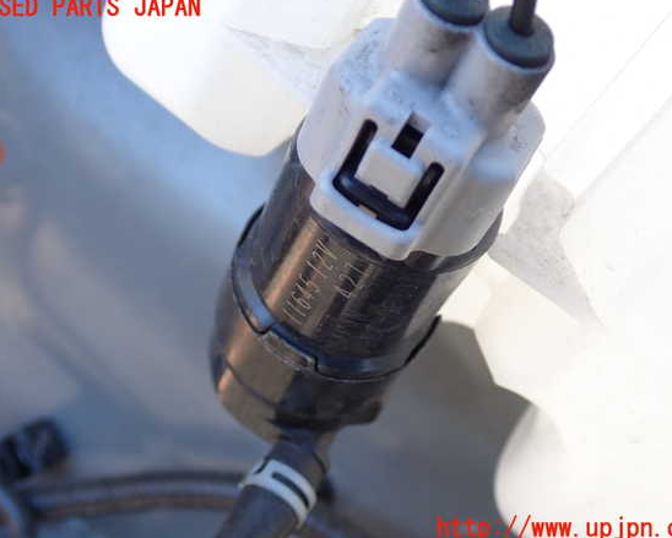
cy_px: 268
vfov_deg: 32.1
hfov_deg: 39.5
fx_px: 935
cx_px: 346
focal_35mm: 47
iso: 160
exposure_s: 1/80
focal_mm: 7.84
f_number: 2.9
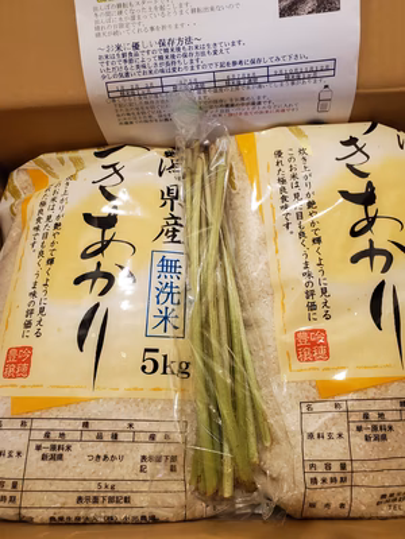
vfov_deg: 67.3
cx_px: 202
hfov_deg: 53.1
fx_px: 406
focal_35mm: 26
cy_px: 270
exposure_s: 1/50
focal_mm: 4.3
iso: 800
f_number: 2.4
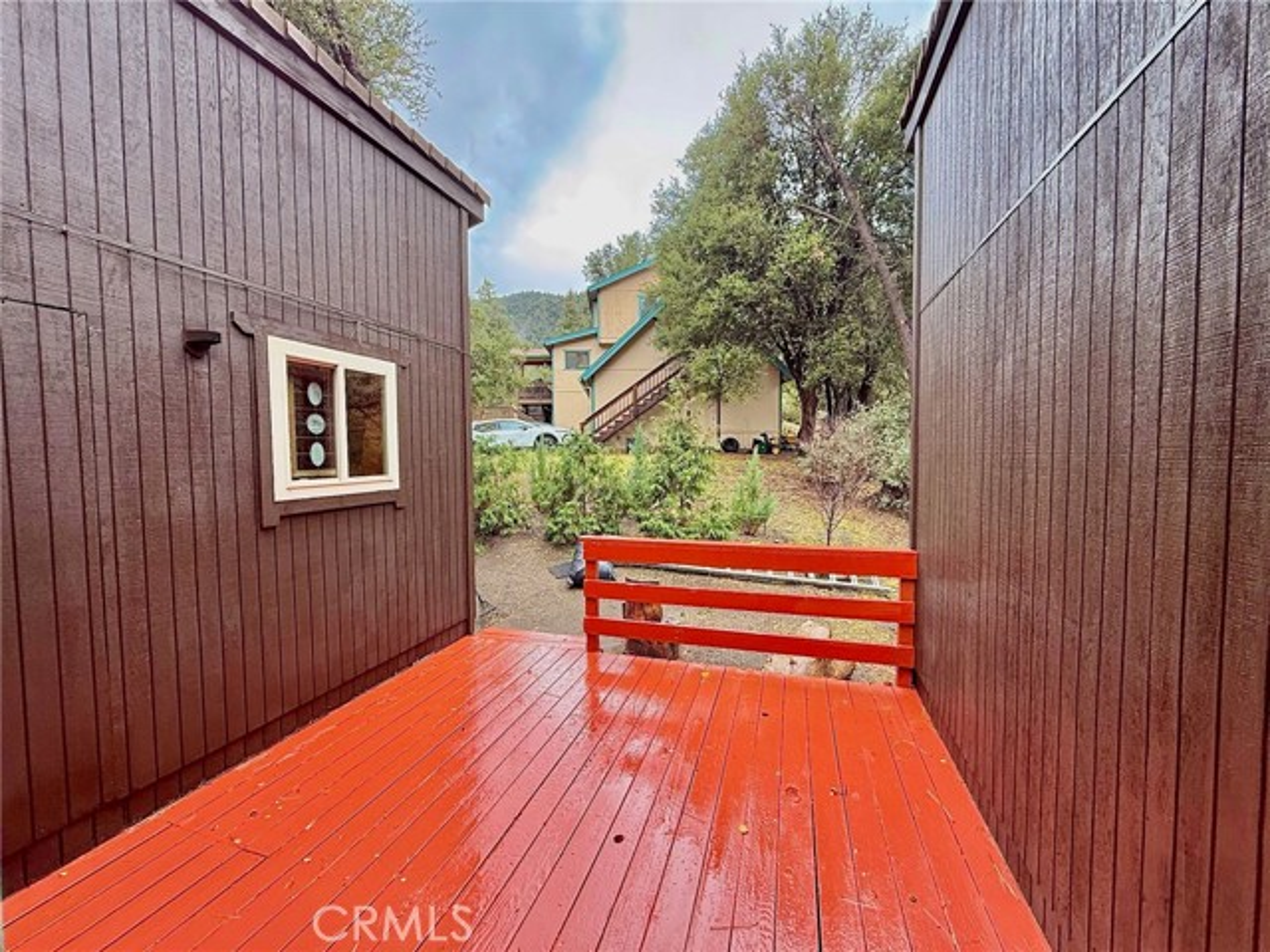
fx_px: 514
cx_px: 635
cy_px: 476
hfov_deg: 102.1
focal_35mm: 14
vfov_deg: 85.7
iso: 125
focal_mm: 2.22
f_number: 2.2
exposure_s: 1/99
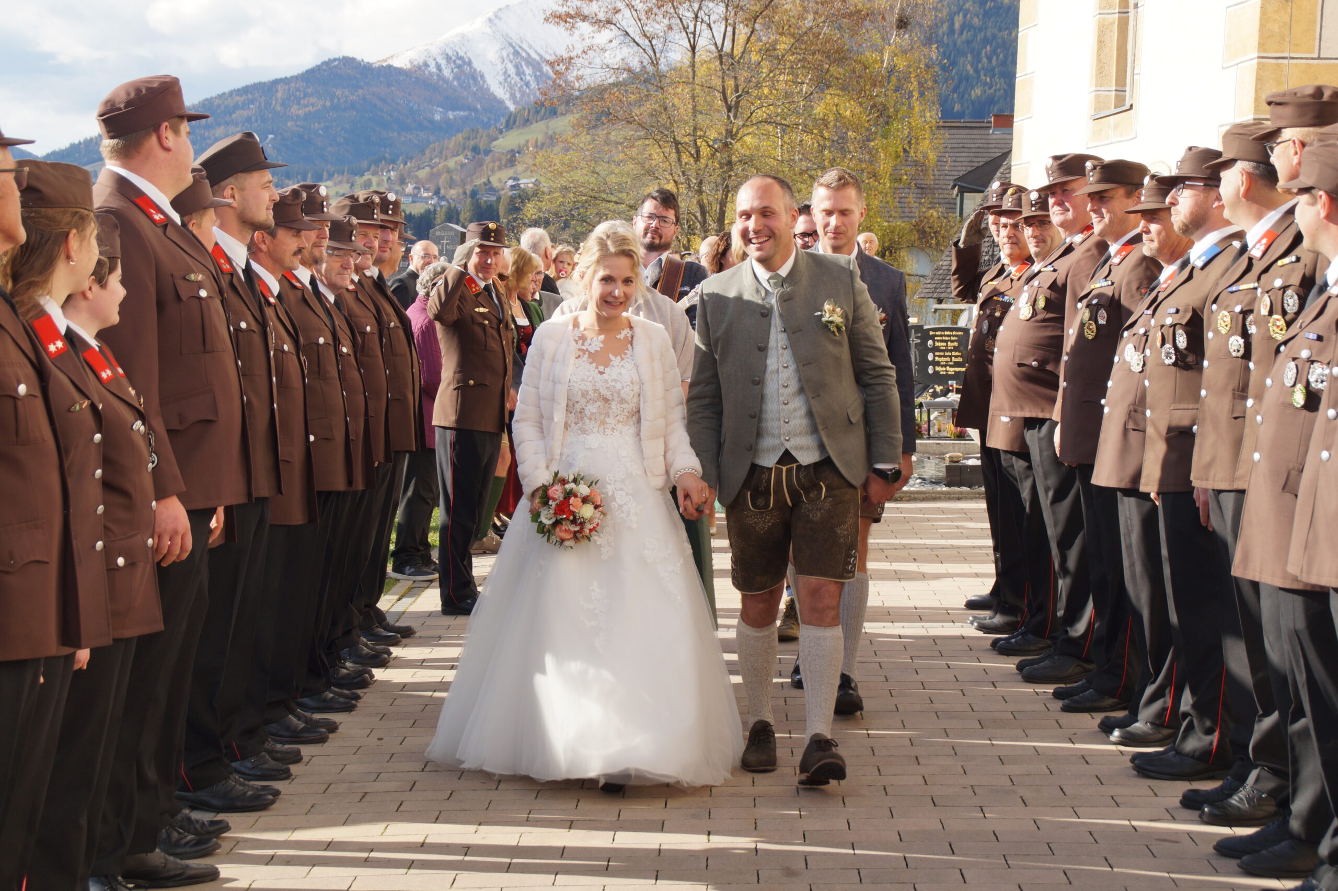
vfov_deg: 18.2
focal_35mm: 75
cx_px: 669
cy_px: 446
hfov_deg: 27.0
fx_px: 2786
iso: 100
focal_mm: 50
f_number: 9
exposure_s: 1/125
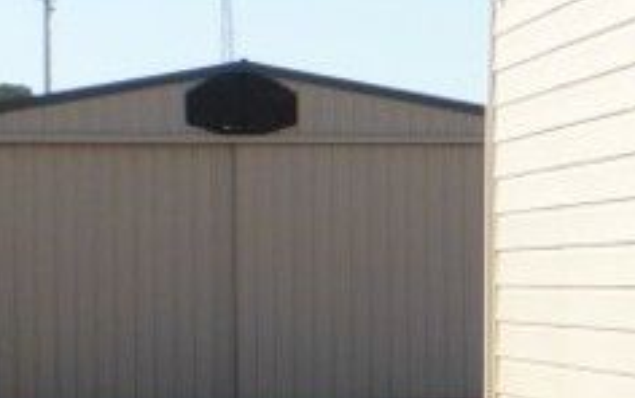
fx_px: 3967
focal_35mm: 229
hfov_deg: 8.1
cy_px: 300
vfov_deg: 5.7
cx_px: 1752
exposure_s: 1/800
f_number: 3.7
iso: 100
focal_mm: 6.1
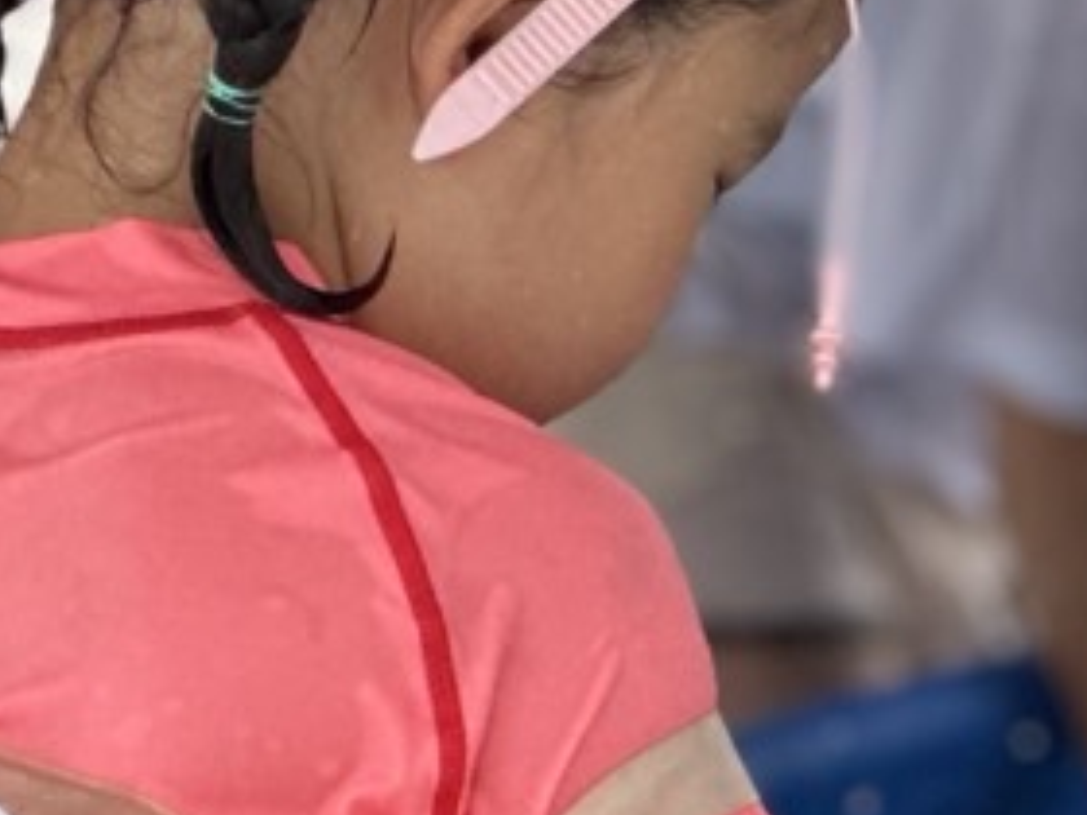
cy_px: 582
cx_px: 338
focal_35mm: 352
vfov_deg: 4.2
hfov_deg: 5.6
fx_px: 11053
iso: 100
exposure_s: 1/121
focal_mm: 9
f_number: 2.8
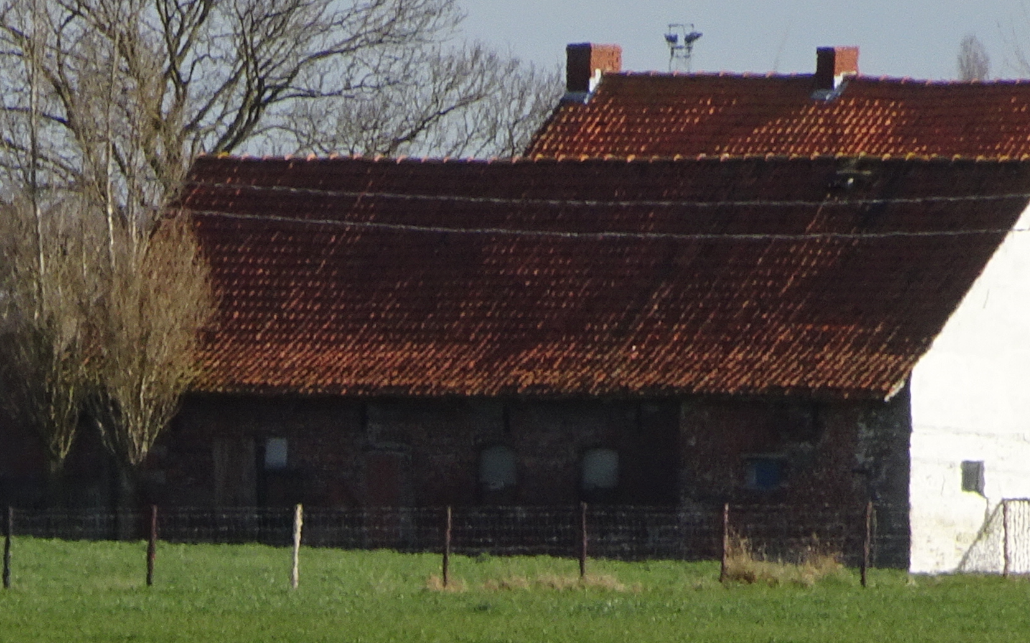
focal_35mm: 1377
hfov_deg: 1.5
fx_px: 38650
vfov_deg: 1.0
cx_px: 592
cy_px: 484
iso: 80
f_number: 6.3
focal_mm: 75.01
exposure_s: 1/400
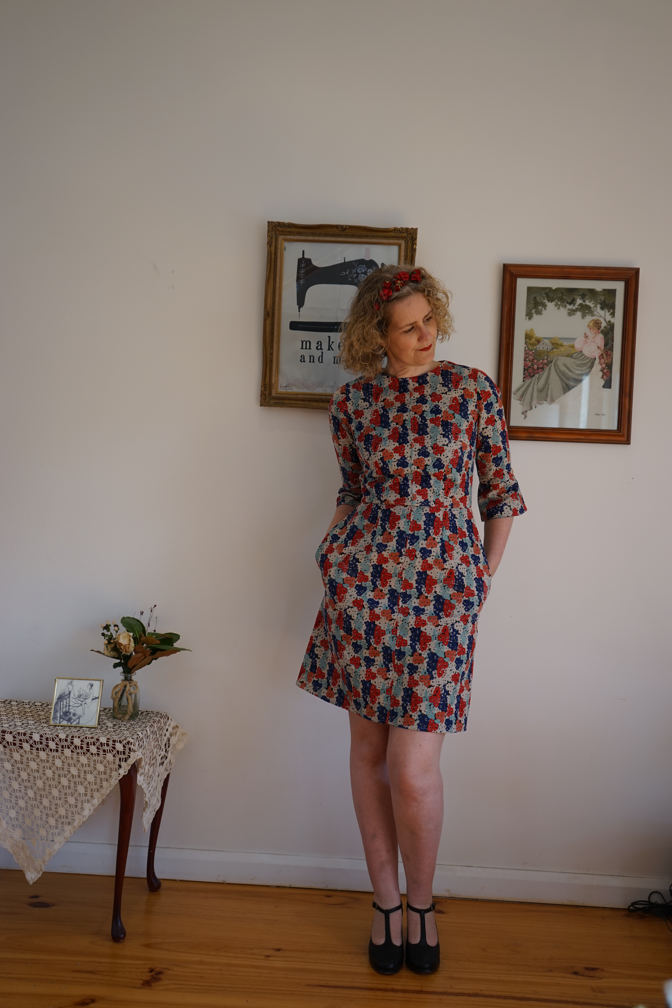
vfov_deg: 55.8
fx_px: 952
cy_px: 504
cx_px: 336
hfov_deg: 38.9
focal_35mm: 34
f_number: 4
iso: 200
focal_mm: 34
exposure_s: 1/160
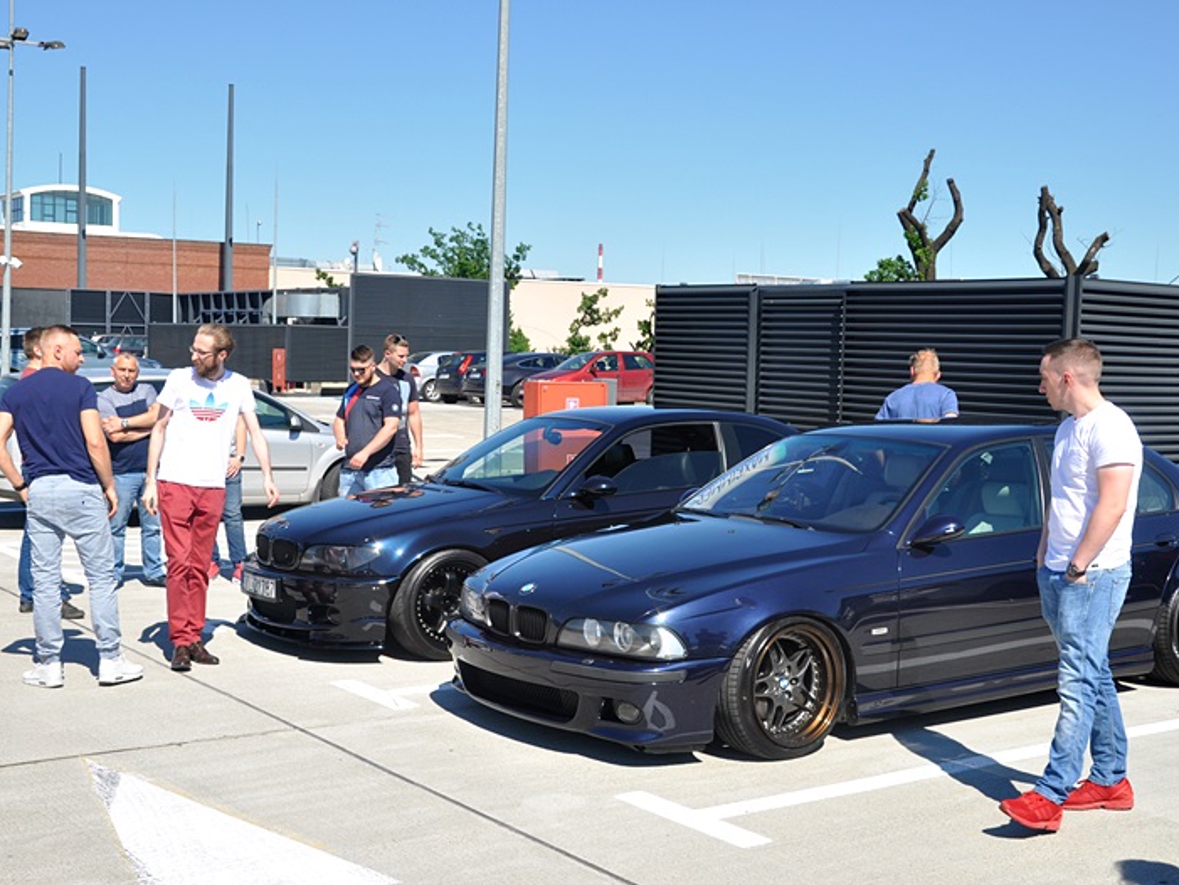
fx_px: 1567
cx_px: 642
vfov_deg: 31.5
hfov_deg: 41.2
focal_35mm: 46
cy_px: 445
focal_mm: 28
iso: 200
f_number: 9
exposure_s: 1/320
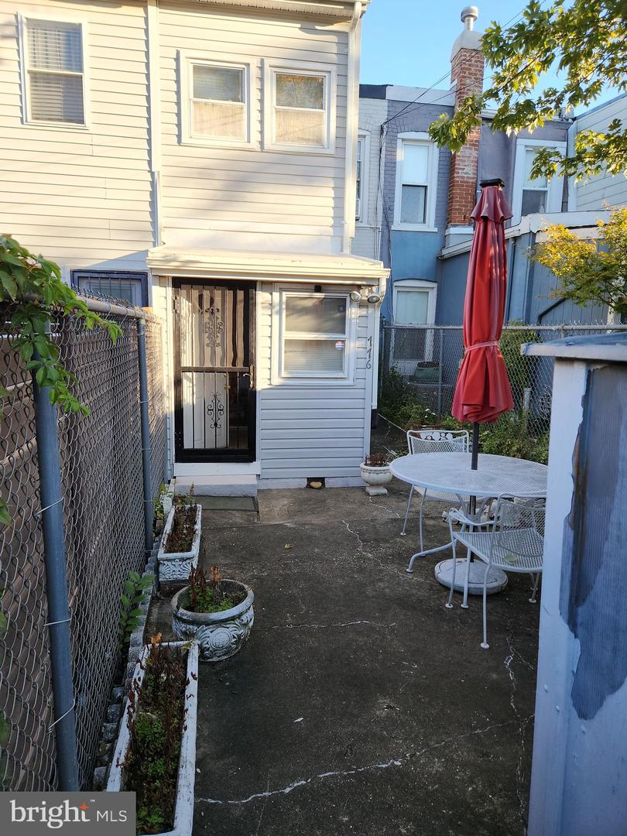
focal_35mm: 23
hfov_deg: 58.9
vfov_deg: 73.9
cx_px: 314
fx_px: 555
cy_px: 418
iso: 20
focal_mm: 5.4
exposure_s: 1/212
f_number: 1.8
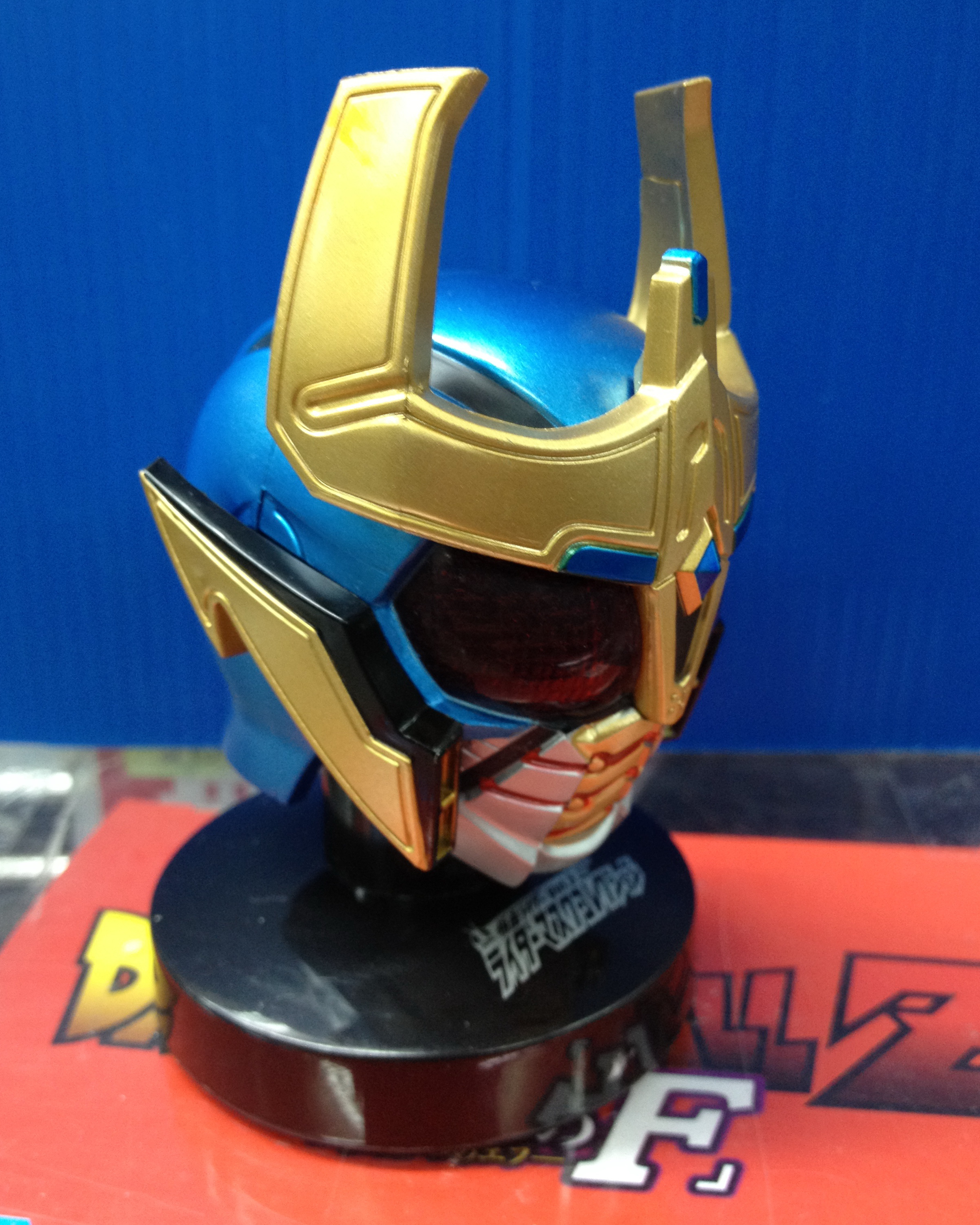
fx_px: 1342
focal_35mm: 37
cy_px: 615
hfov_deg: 40.1
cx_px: 485
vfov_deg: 49.1
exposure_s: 1/20
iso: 160
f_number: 2.4
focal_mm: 4.28
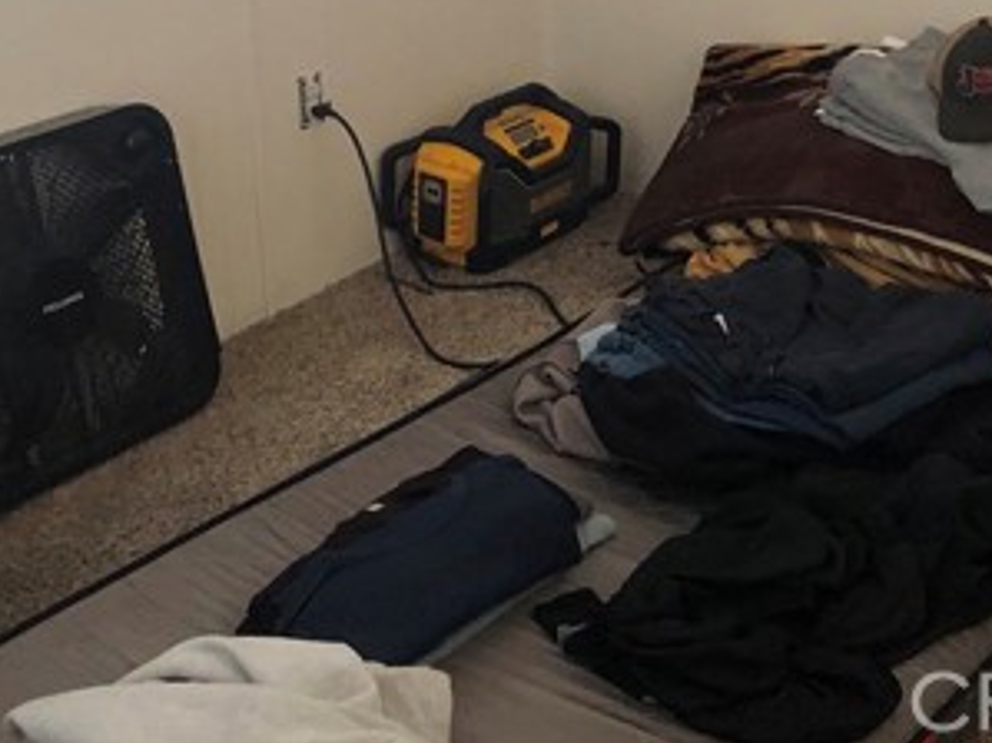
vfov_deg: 23.1
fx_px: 1719
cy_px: -46
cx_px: 690
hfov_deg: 31.8
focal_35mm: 60
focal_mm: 3.99
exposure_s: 1/15
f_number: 1.8
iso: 64
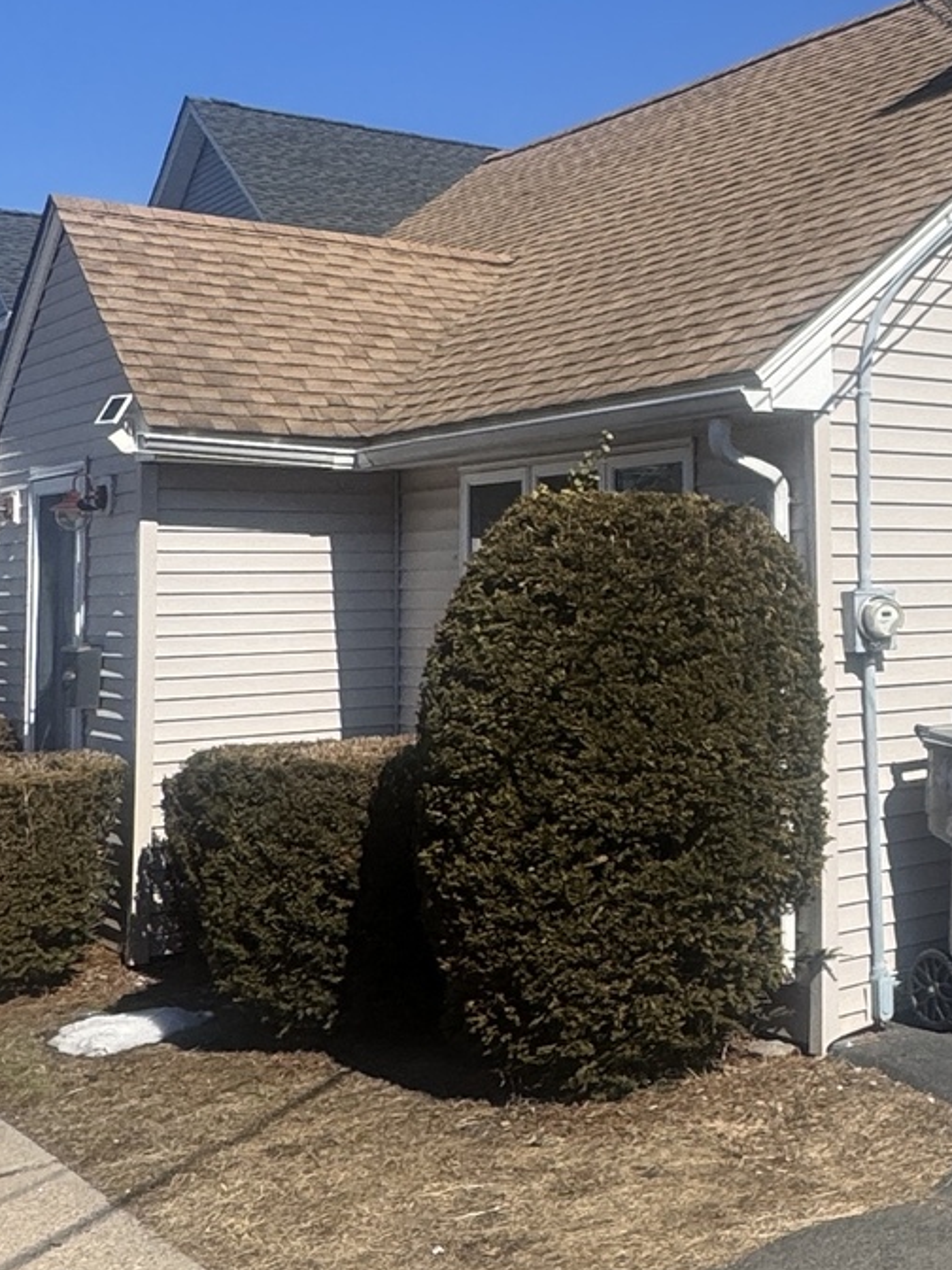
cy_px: 506
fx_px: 1760
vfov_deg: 39.5
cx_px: 1147
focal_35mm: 48
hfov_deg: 26.8
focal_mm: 2.22
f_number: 2.2
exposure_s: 1/3906
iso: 40
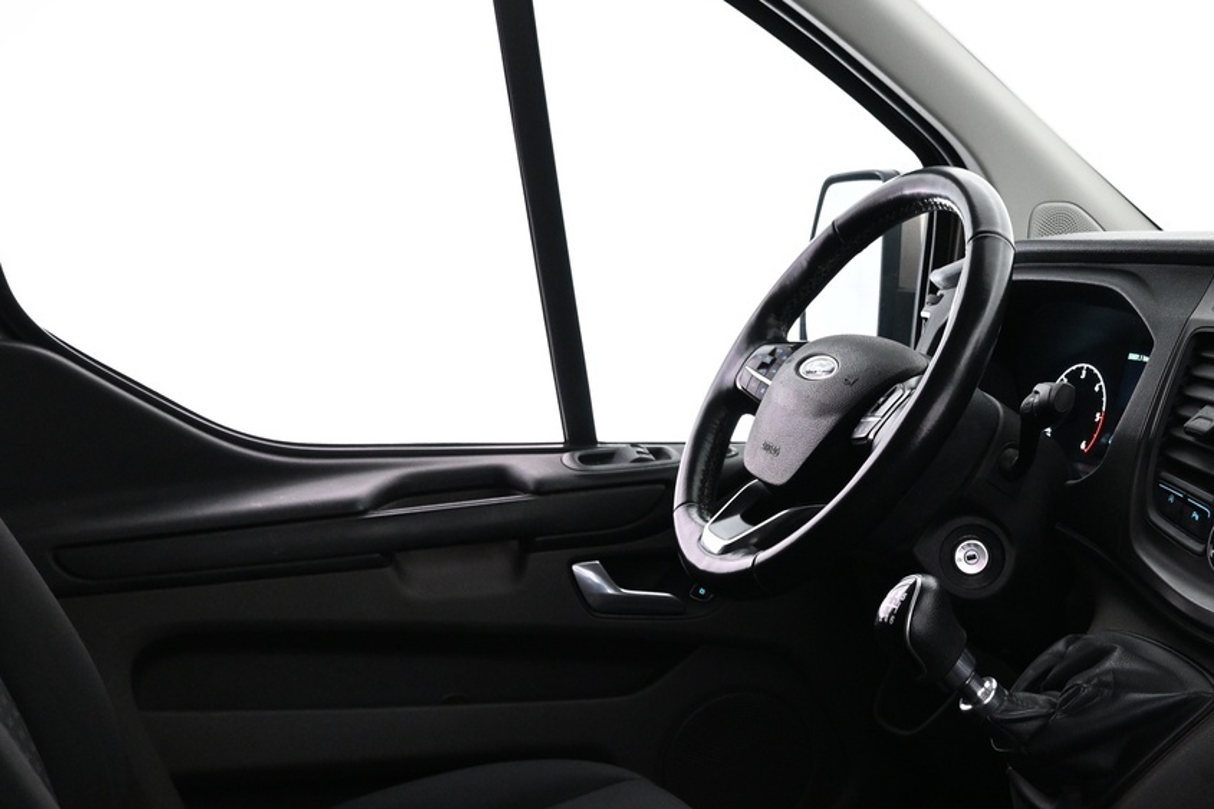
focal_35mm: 46
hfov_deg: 41.1
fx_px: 1551
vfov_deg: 29.0
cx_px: 957
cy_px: 547
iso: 1250
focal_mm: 16
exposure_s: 1/25
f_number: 3.5
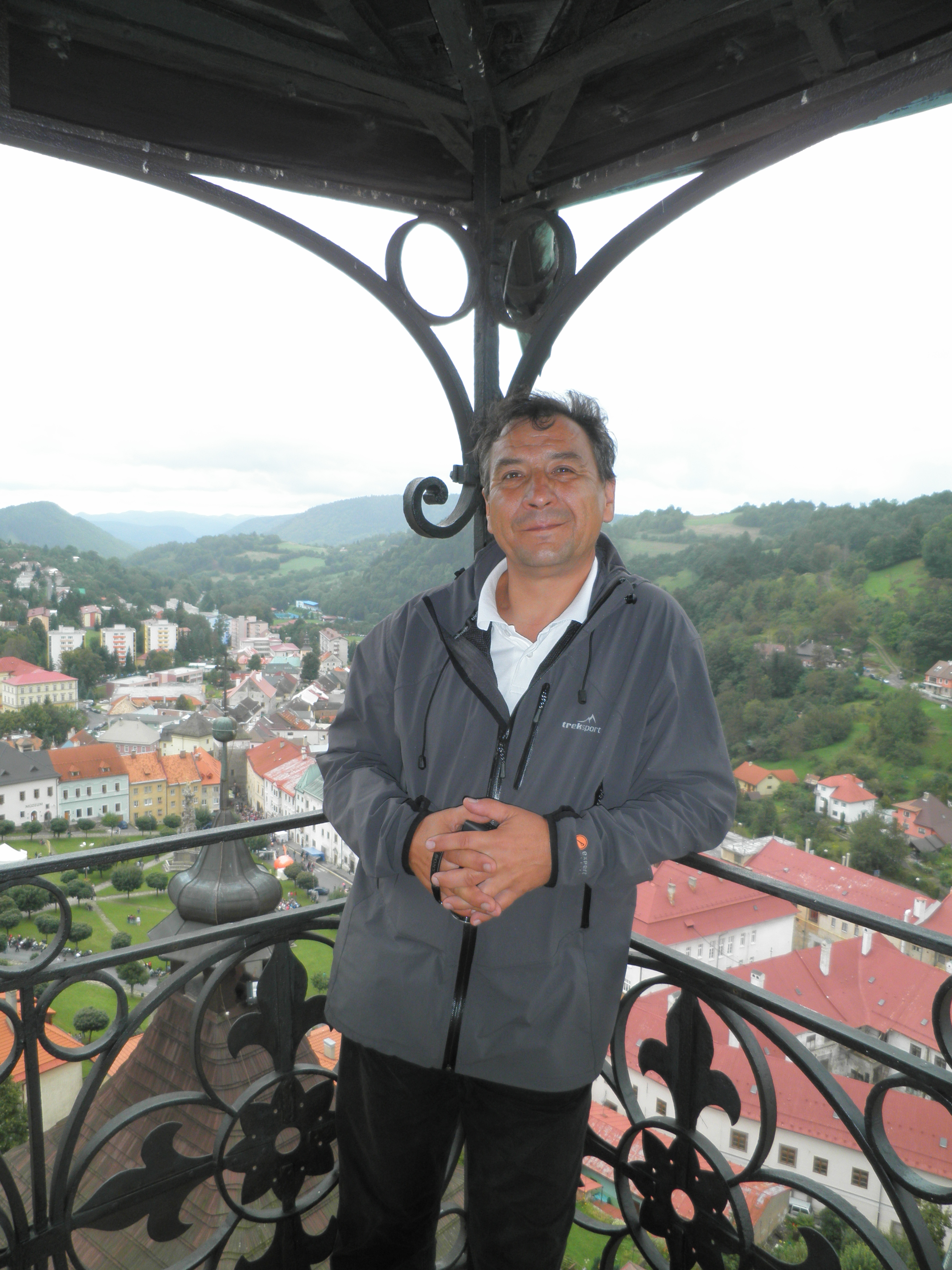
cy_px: 635
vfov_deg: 63.4
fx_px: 1027
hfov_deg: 49.7
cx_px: 476
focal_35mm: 28
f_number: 3
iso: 64
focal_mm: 5
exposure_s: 1/160
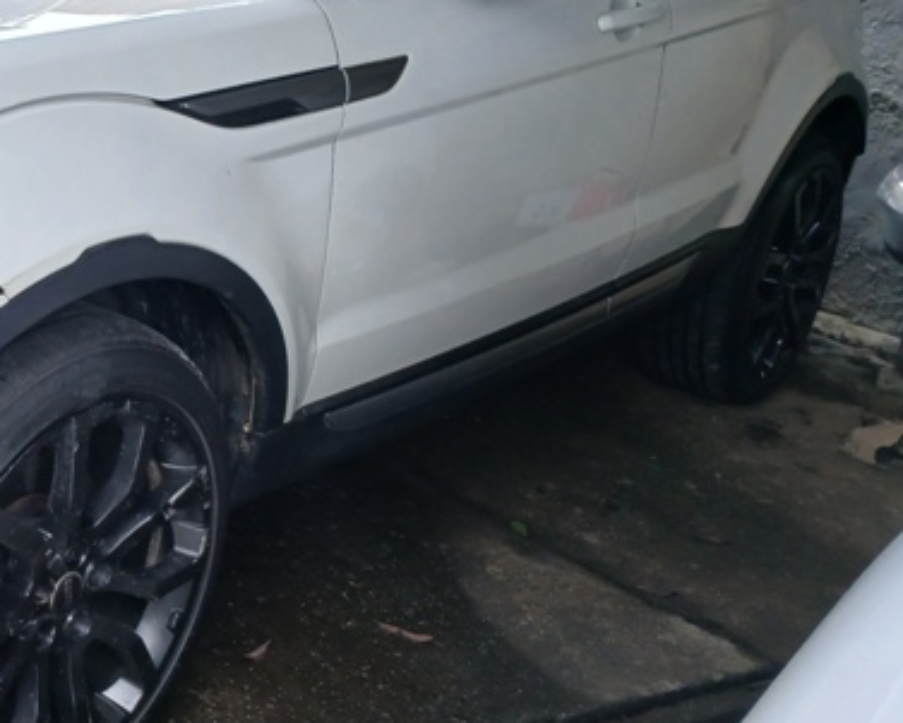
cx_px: -55
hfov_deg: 31.4
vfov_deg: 27.9
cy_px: 245
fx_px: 1444
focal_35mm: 54
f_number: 1.8
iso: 50
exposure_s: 1/60
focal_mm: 3.98
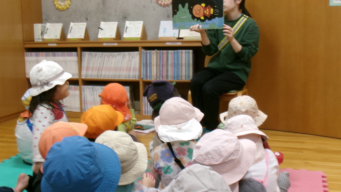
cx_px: 135
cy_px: 103
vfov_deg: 20.7
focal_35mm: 58
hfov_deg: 35.9
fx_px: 524
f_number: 4.5
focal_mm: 6.4
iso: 157
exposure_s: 1/34
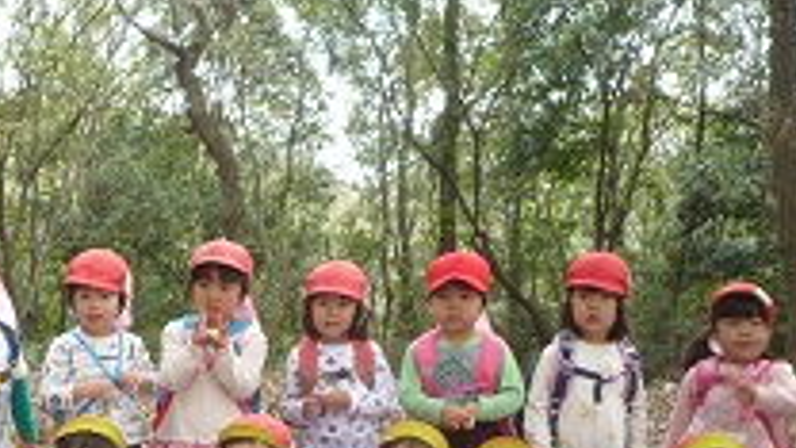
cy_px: 425
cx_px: 188
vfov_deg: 18.4
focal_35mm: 64
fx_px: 1351
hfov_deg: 32.2
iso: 100
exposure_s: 1/60
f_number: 2.8
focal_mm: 5.8
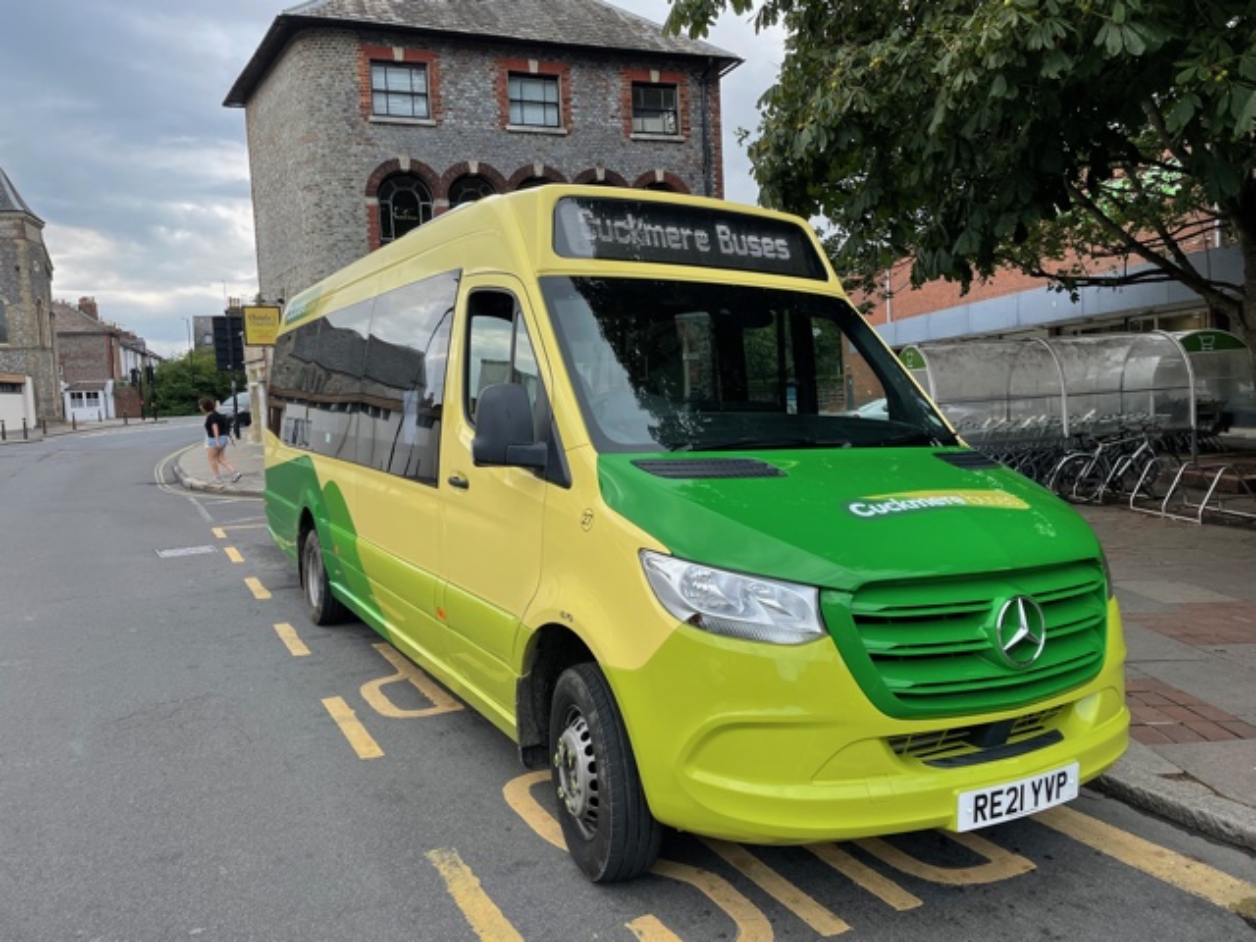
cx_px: 628
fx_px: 943
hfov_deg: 67.3
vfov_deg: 53.1
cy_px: 471
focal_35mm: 26
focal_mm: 4.2
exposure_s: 1/716
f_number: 1.6
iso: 32
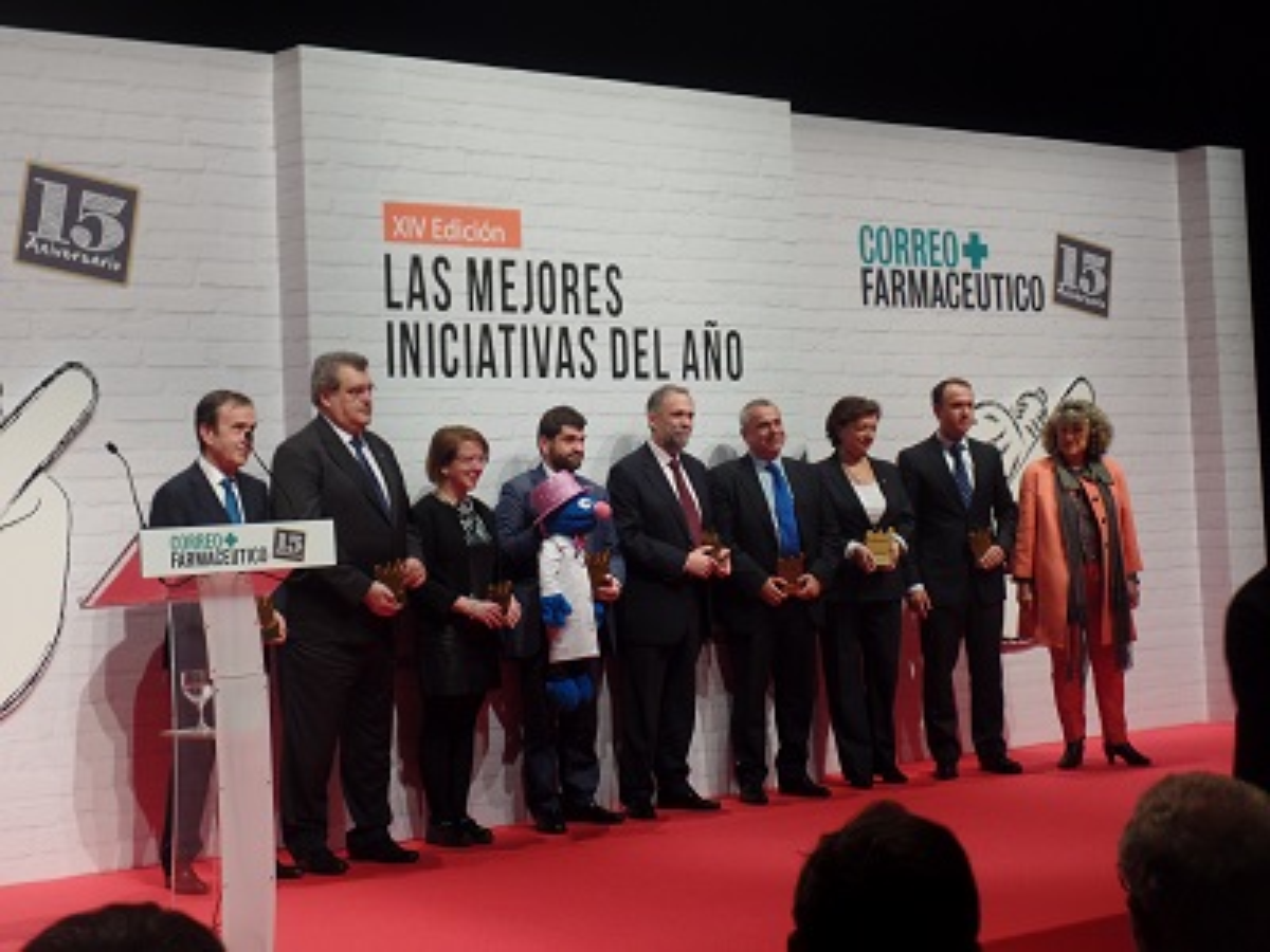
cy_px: 476
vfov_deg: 22.9
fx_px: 2348
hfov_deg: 30.3
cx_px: 635
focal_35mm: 64
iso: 160
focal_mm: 11.4
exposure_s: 1/45
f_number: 3.6
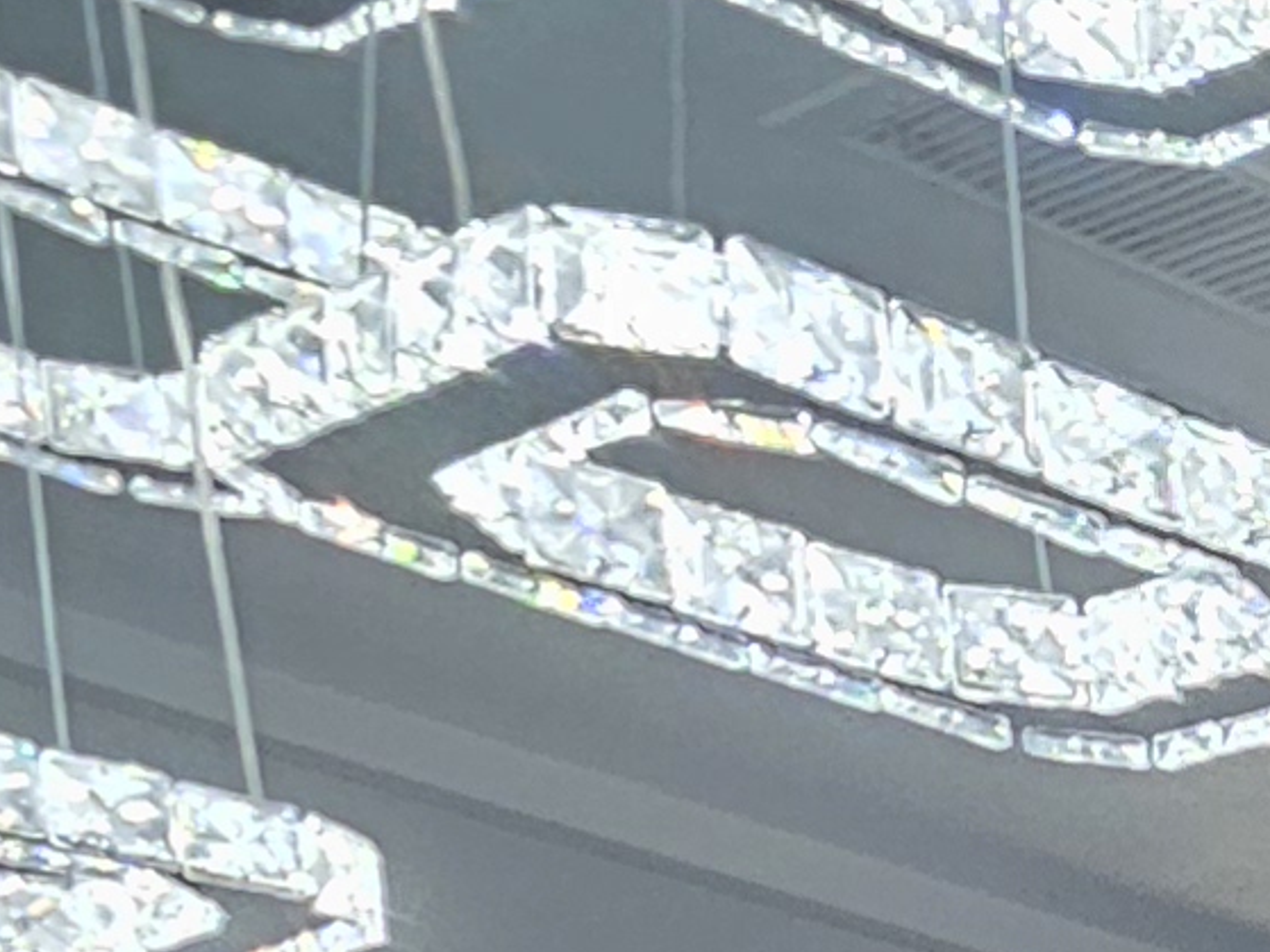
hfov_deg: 10.2
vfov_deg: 11.9
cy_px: 2483
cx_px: 4203
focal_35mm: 93
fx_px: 3411
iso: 200
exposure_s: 1/77
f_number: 2.2
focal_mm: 2.2
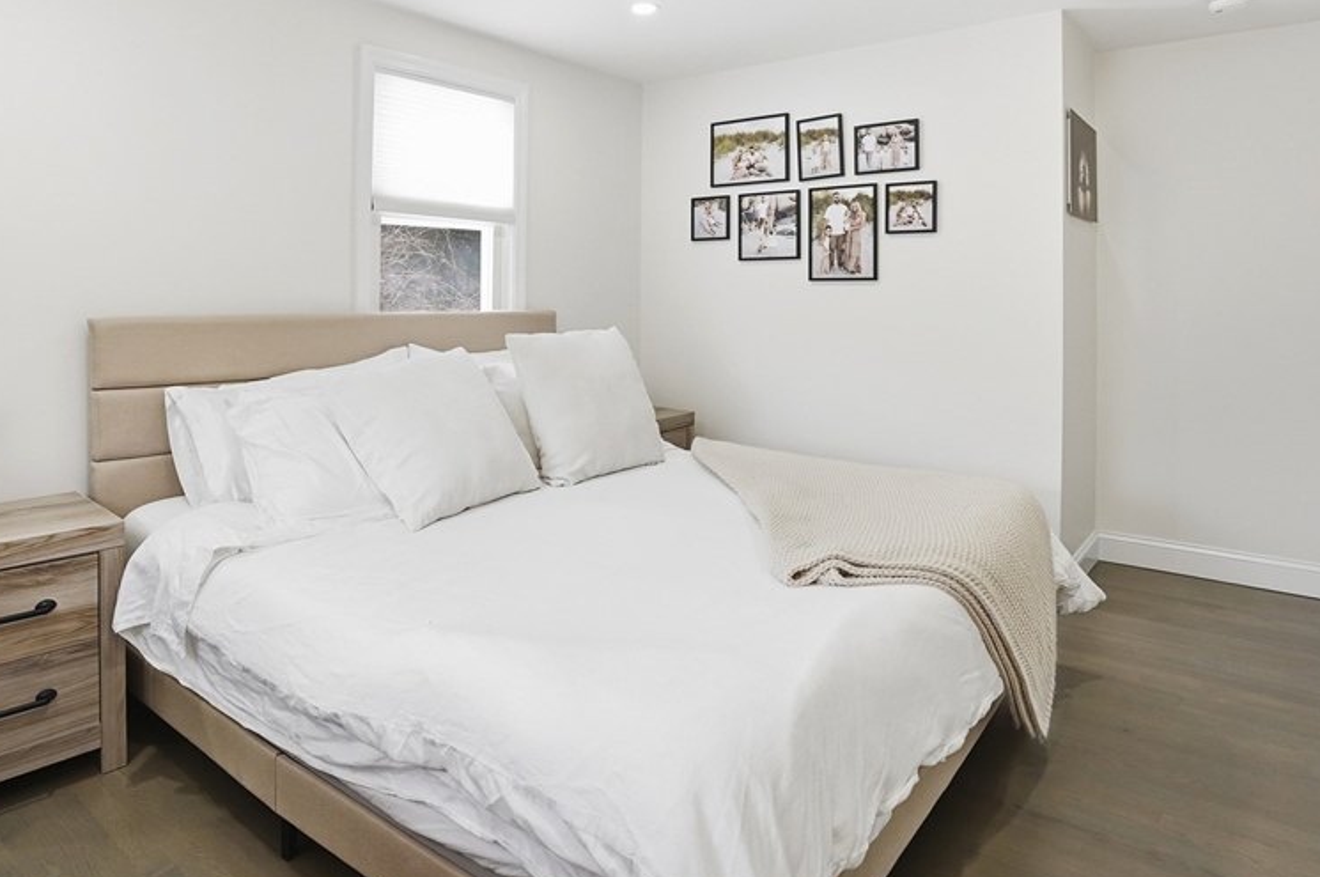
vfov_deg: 55.8
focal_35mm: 22
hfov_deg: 78.4
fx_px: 806
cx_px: 599
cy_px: 285
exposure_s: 1/400
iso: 800
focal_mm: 16
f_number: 7.1
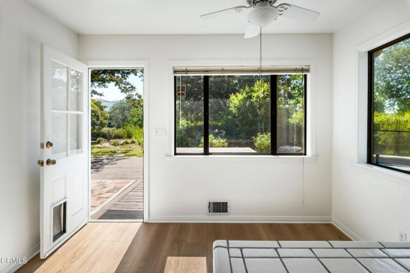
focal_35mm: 18
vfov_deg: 67.4
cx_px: 205
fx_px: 205
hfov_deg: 90.0
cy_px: 136
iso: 64
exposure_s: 1/320
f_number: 10
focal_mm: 18
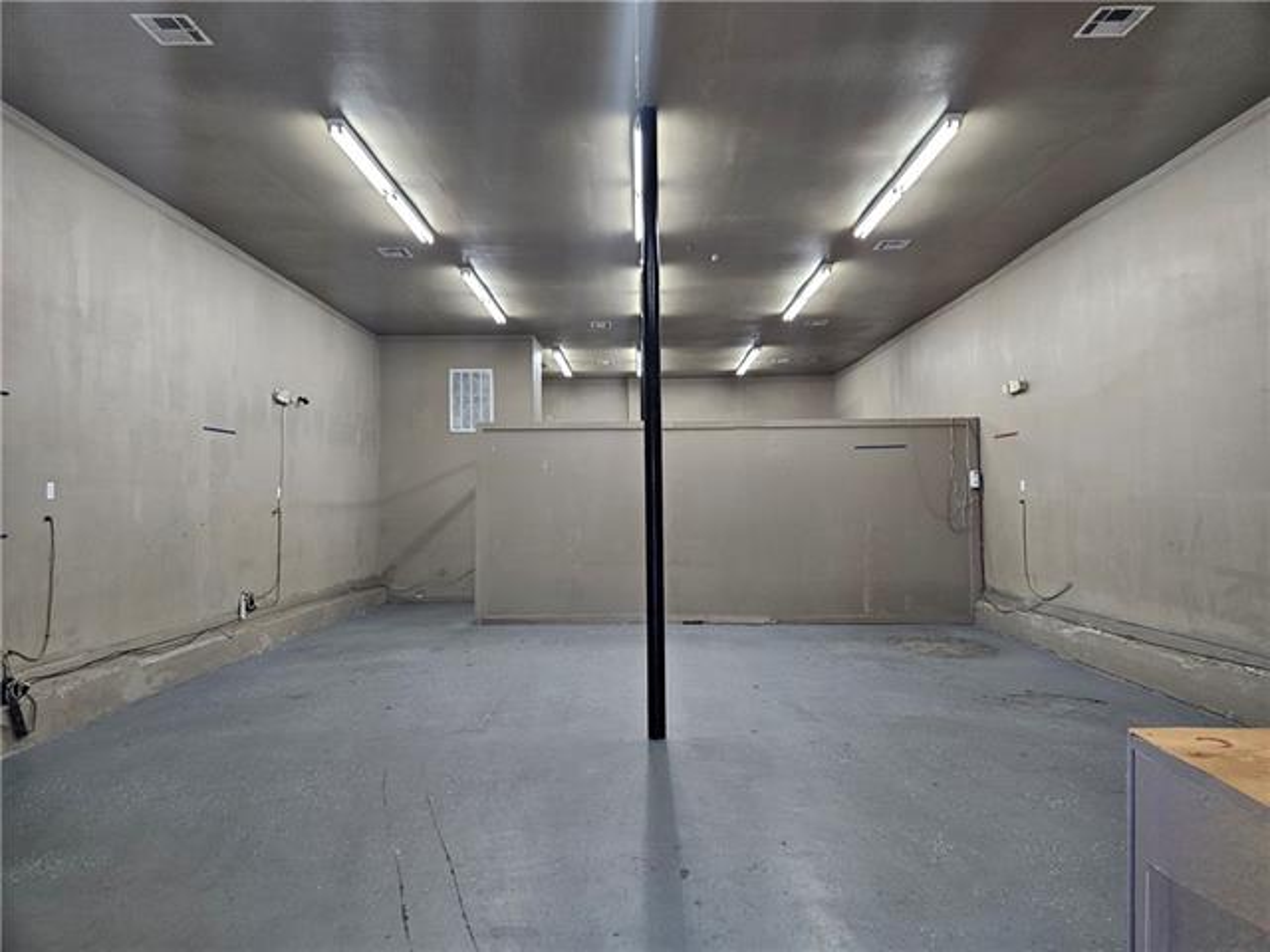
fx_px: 844
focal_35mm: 23
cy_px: 476
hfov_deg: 73.9
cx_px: 635
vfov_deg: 58.9
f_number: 1.8
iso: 250
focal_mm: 5.4
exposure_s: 1/120
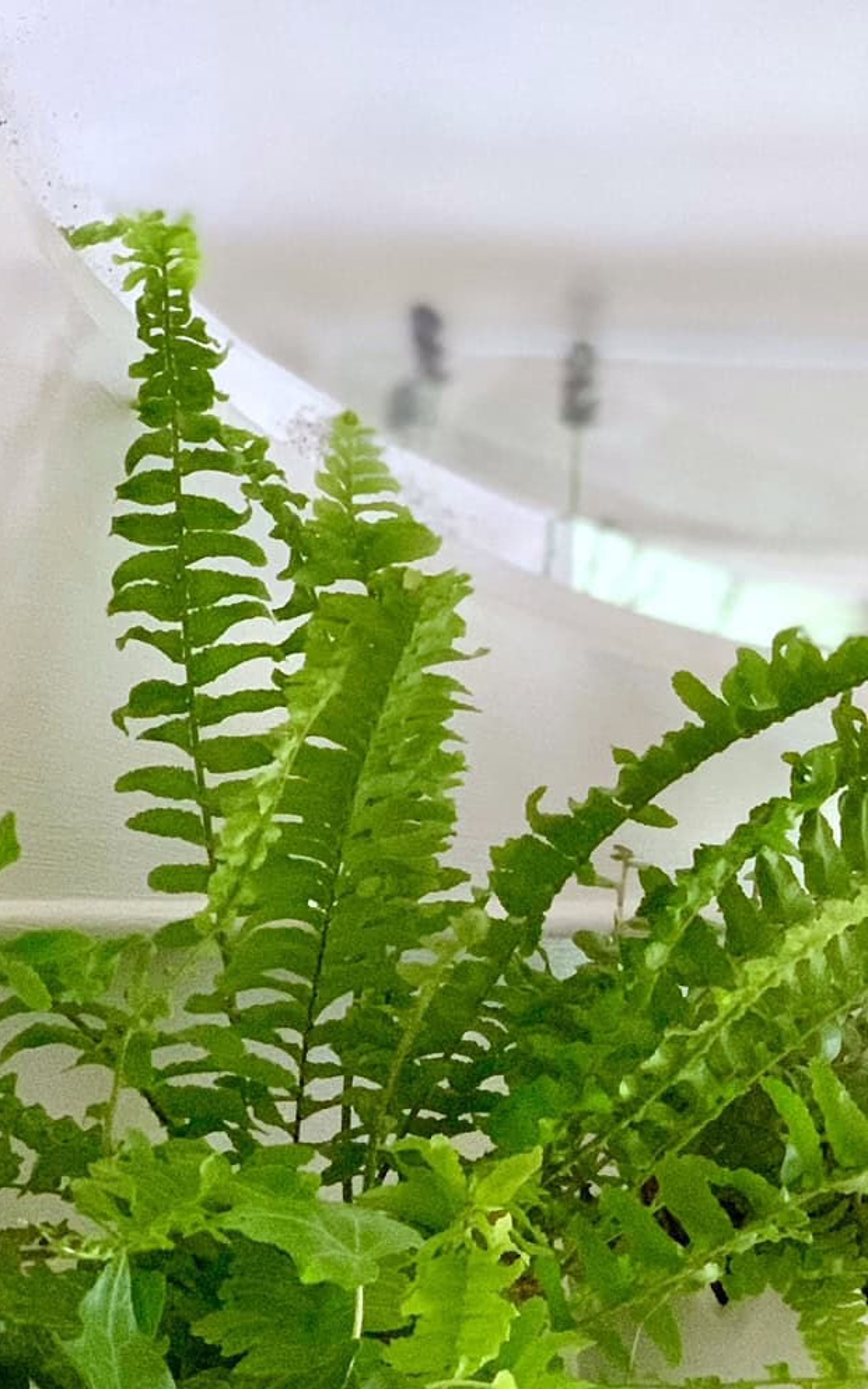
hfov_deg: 11.6
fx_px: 4239
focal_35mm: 112
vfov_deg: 18.6
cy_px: 896
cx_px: 851
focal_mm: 6
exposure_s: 1/46
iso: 400
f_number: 2.4
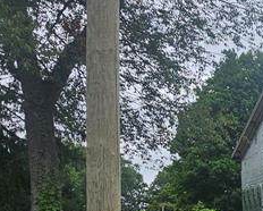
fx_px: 436
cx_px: 377
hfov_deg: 26.2
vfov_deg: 25.3
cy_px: 228
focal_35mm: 56
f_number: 2.2
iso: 50
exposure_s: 1/1232
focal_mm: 2.2
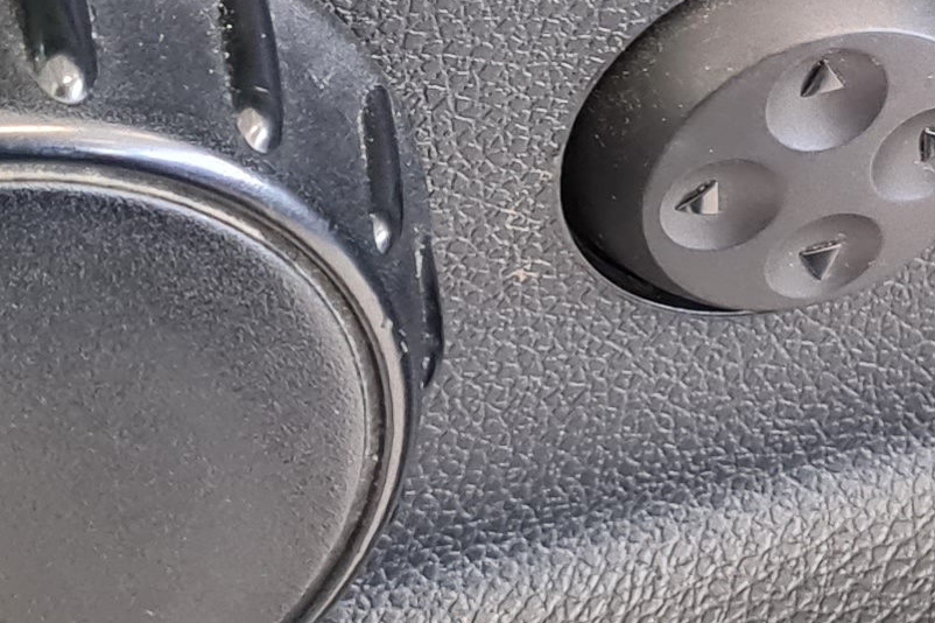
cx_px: 1007
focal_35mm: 136
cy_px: 80
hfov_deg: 14.8
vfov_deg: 10.0
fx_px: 3531
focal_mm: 5.4
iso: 500
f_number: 1.8
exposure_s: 1/25
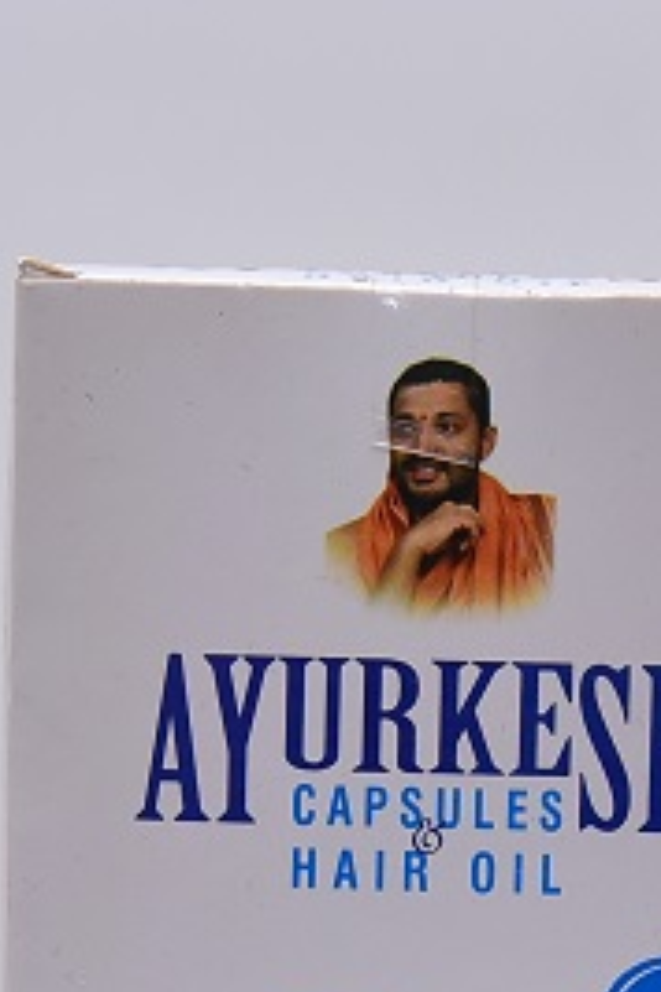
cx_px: 438
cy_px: 929
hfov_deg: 10.5
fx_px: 3580
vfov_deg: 15.5
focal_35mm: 130
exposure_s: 1/160
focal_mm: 66
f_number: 4
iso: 1250
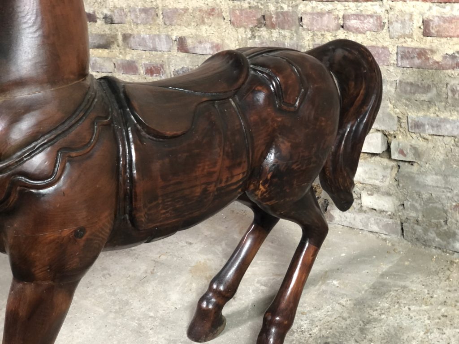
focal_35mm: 52
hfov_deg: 36.8
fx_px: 690
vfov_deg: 28.0
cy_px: 172
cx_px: 230
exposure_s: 1/17
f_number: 2.4
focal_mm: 6
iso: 160
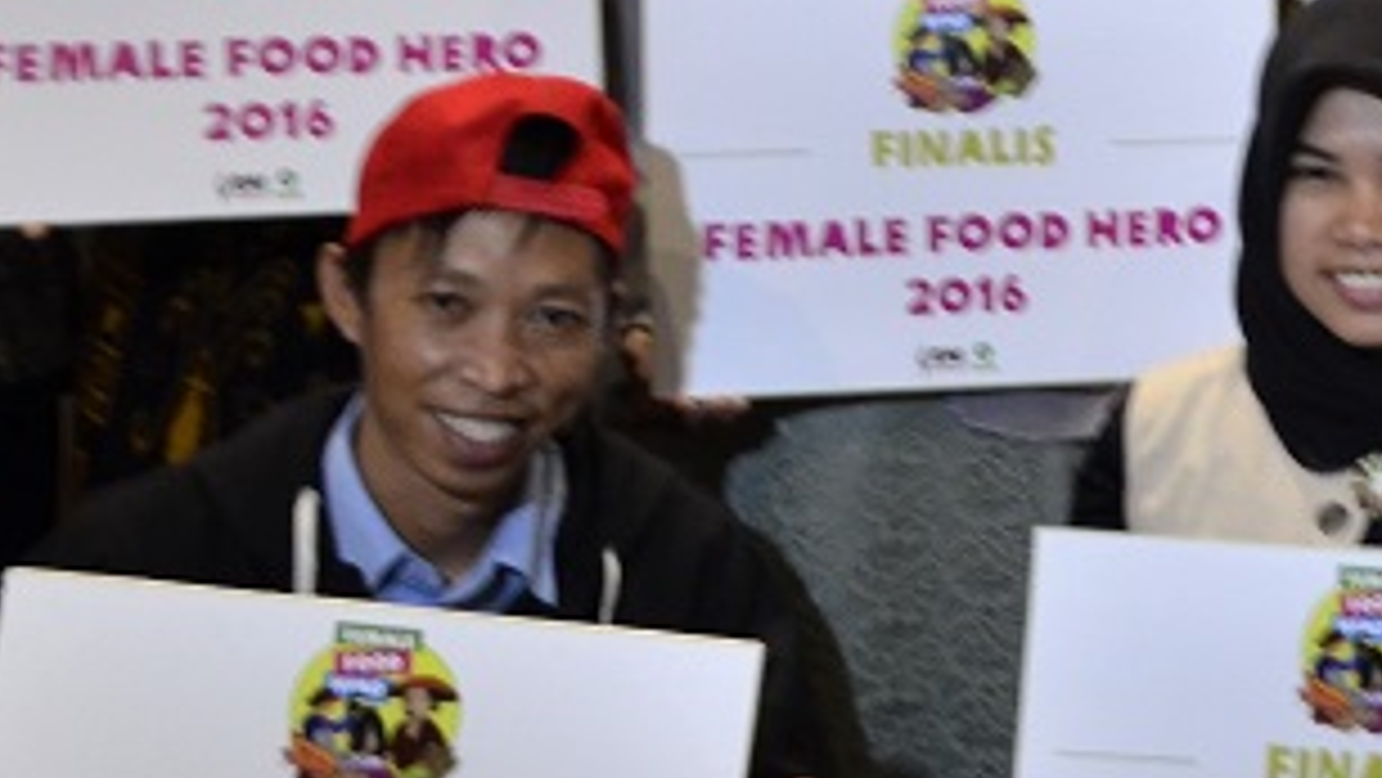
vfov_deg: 10.9
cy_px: -144
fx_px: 4023
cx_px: 2089
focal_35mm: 110
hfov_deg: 17.5
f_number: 3.8
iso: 560
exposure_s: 1/20
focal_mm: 21
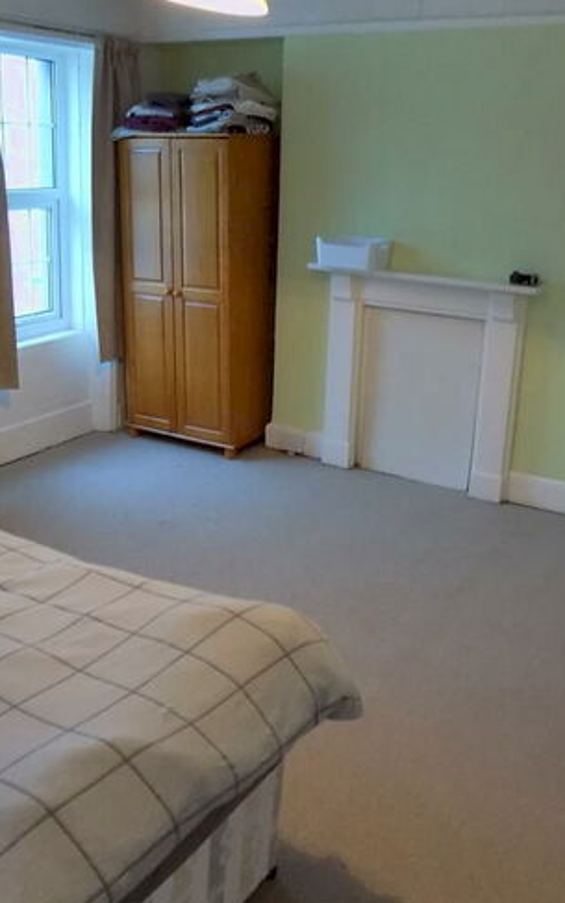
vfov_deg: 55.3
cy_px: 423
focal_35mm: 35
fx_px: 862
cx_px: 257
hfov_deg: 36.3
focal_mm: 4
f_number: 3.1
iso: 400
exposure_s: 1/8
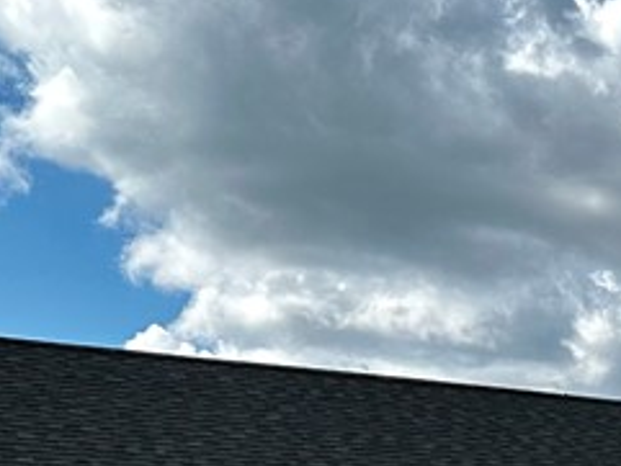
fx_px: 1831
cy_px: 765
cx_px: 1028
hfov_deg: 16.8
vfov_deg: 13.4
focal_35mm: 102
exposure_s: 1/4545
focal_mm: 6.86
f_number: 1.78
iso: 80
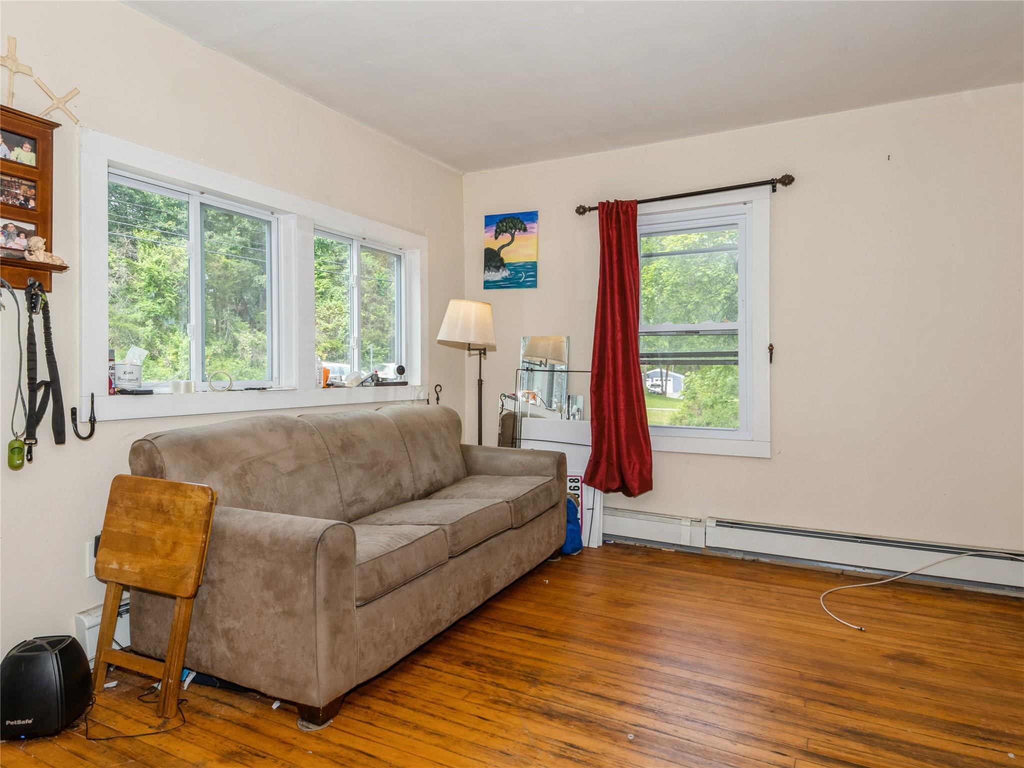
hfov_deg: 76.4
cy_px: 384
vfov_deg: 61.1
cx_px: 512
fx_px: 651
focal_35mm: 22
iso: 200
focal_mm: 11
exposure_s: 1/40
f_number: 8
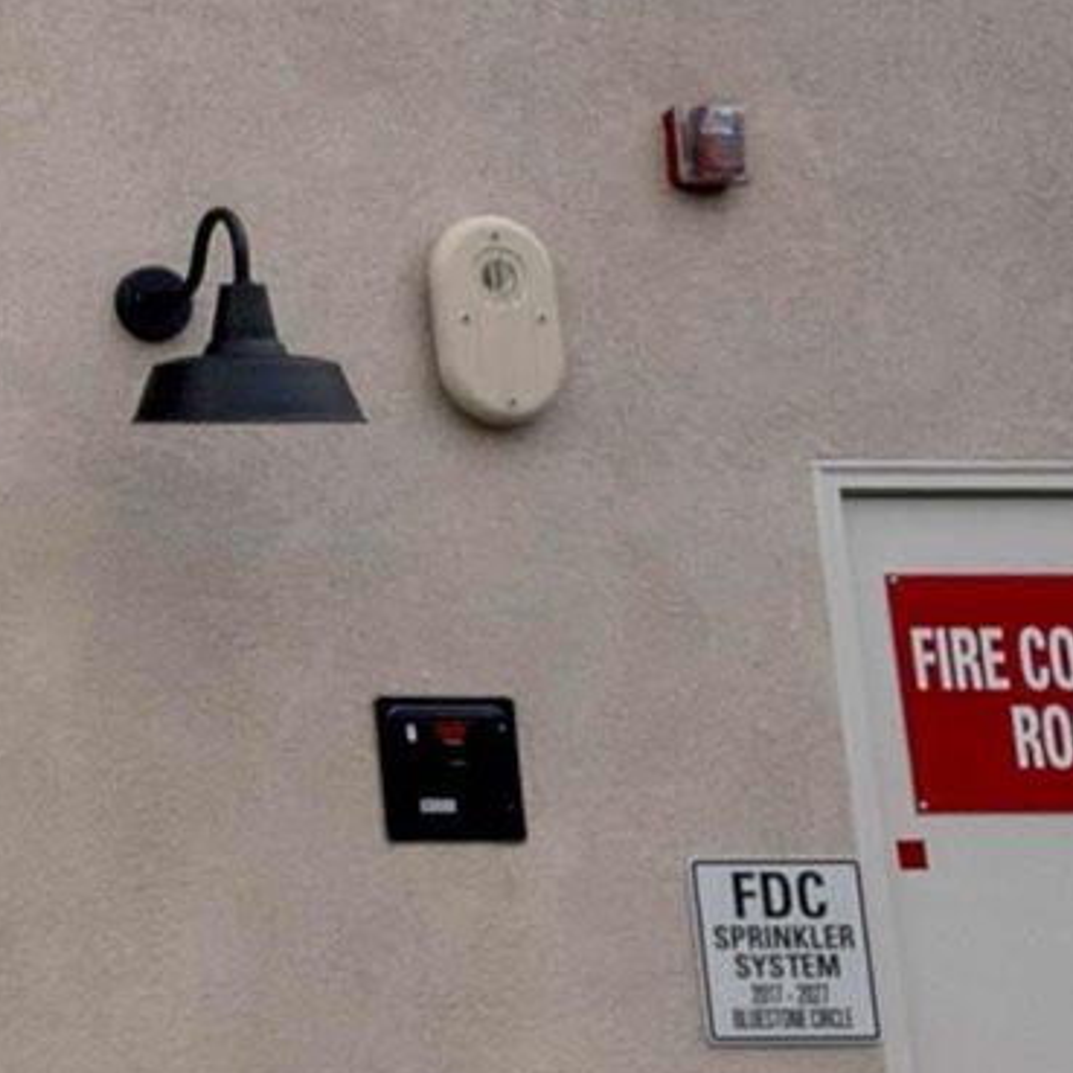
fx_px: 3472
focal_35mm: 99
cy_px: 68
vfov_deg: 17.3
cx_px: -1303
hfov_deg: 13.8
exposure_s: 1/250
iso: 250
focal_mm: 14
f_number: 9.5
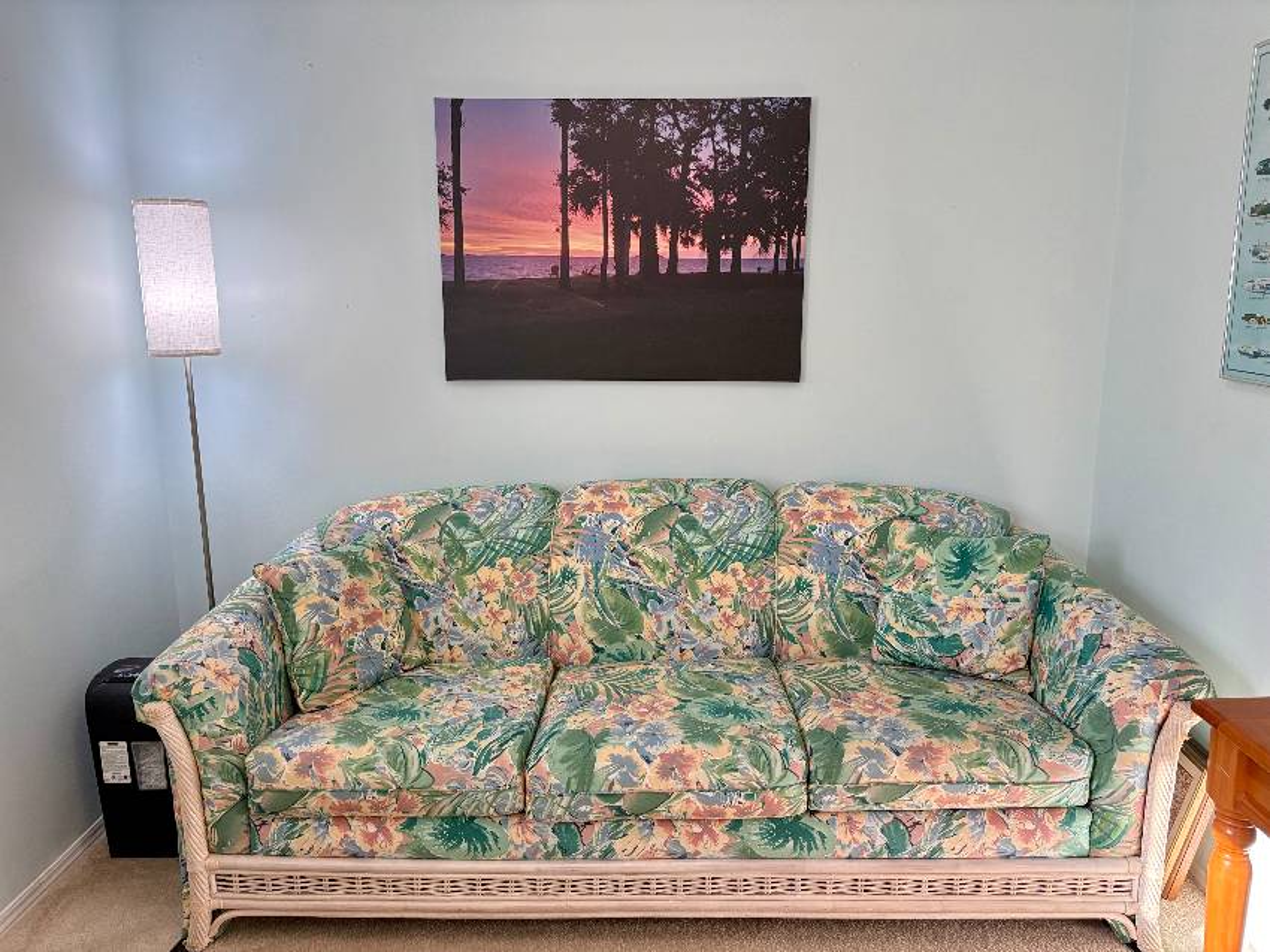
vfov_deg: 53.0
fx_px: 954
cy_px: 476
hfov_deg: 67.3
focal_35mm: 26
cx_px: 635
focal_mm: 5.96
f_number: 1.6
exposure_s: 1/120
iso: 160
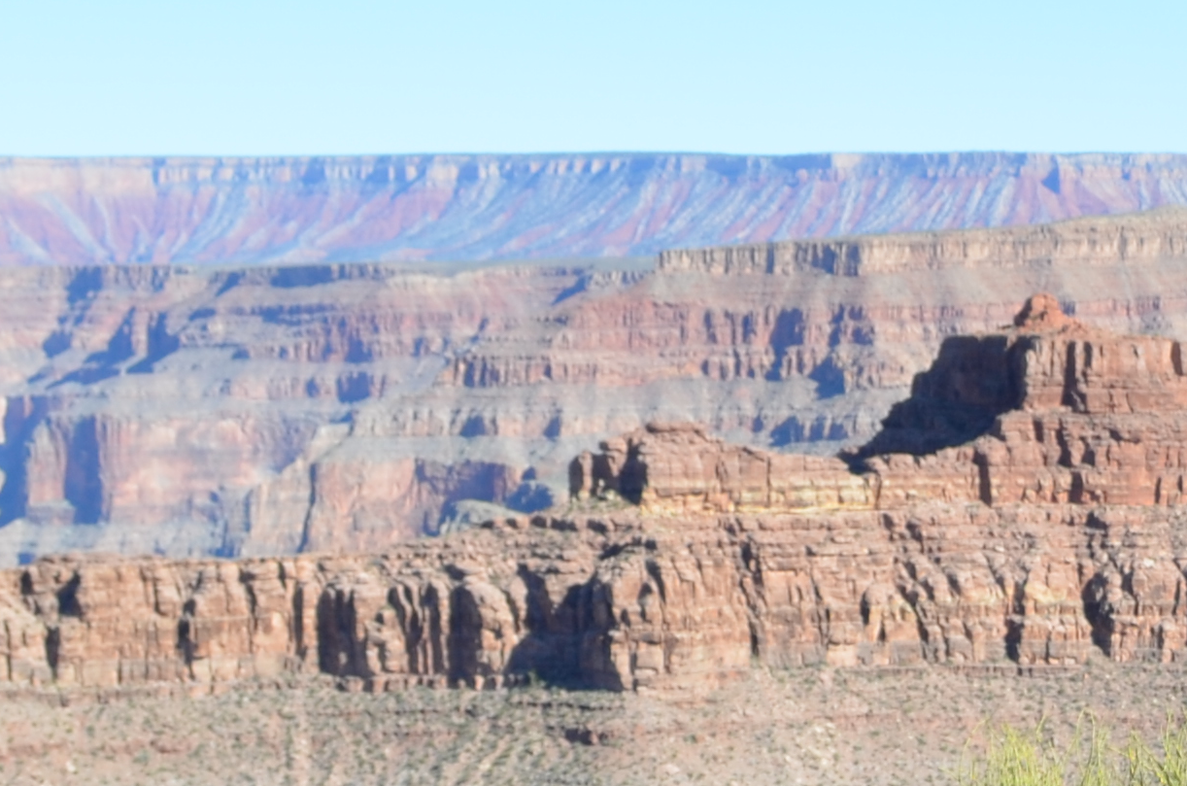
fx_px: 3981
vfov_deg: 11.2
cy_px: 799
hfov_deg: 16.0
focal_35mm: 121
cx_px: 1573
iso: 110
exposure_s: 1/250
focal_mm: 20
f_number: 8
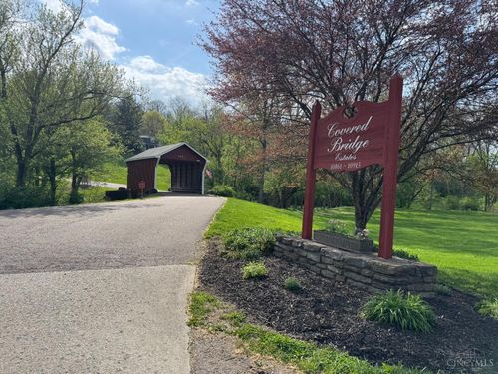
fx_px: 345
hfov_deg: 71.6
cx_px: 249
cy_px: 187
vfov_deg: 56.8
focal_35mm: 24
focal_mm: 6.76
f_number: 1.78
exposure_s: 1/3597
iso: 80
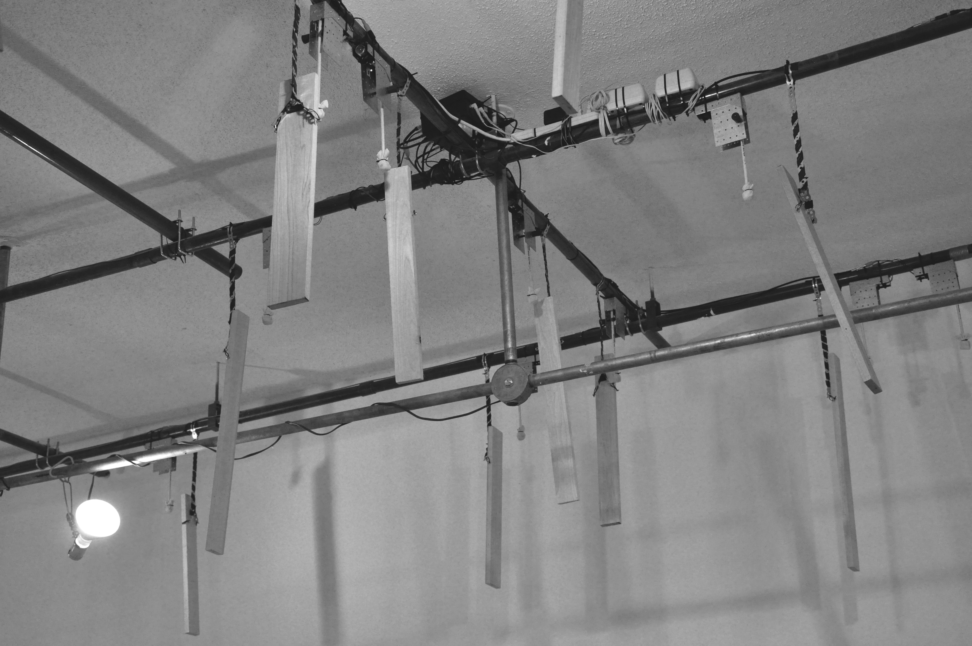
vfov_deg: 23.7
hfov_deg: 35.1
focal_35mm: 57
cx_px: 486
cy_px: 323
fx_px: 1537
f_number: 6.3
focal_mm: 38
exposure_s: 1/40
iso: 1600
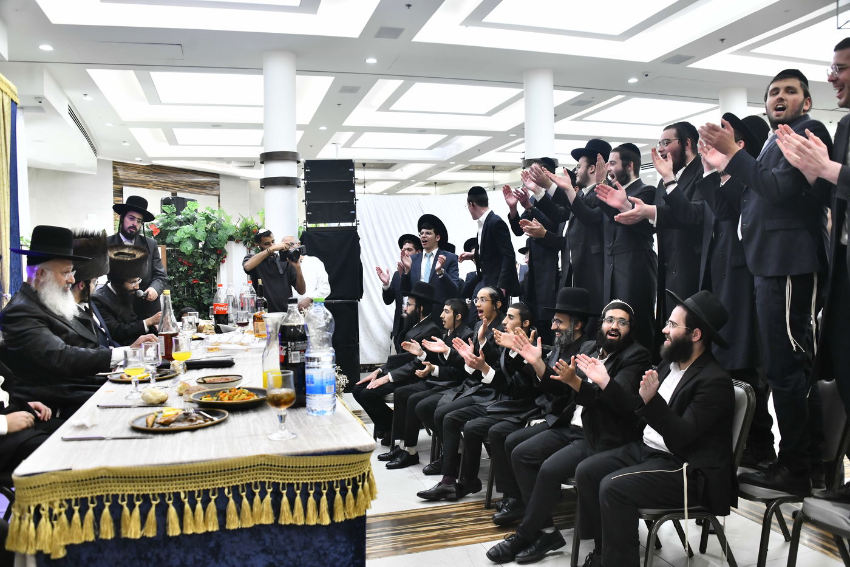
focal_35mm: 28
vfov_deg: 46.4
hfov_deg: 65.5
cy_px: 284
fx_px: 661
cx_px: 425
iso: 1600
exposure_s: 1/160
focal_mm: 28
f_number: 5
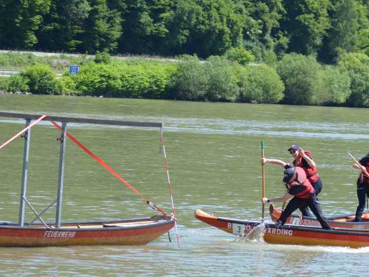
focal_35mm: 330
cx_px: 307
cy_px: 153
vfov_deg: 4.5
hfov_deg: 6.0
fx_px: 3518
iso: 400
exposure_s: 1/1600
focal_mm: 92
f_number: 5.6
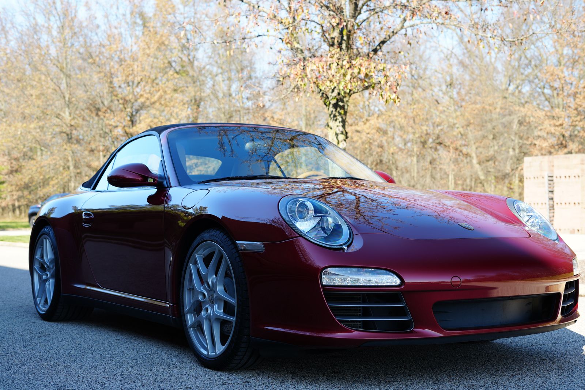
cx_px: 292
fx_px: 813
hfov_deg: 39.6
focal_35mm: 50
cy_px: 195
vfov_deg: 27.0
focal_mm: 50
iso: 100
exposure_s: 1/80
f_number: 4.5
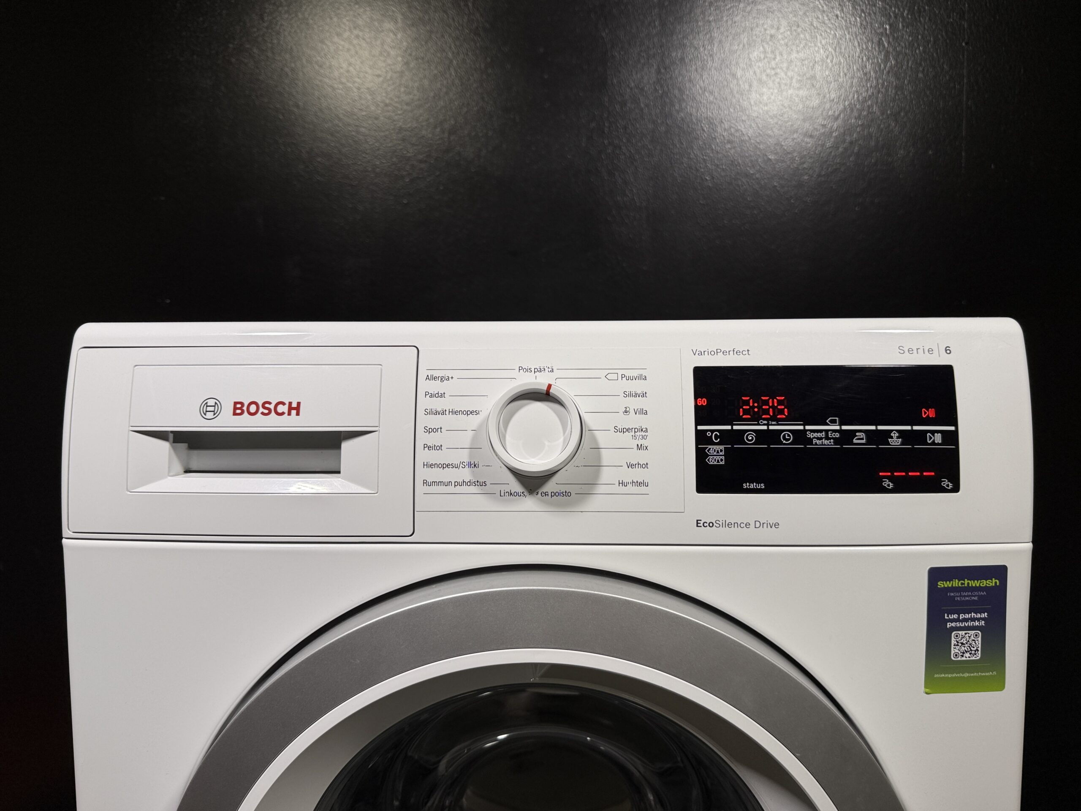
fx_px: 749
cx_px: 540
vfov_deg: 56.8
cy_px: 406
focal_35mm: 24
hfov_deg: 71.6
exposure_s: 1/100
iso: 50
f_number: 1.78
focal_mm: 6.76
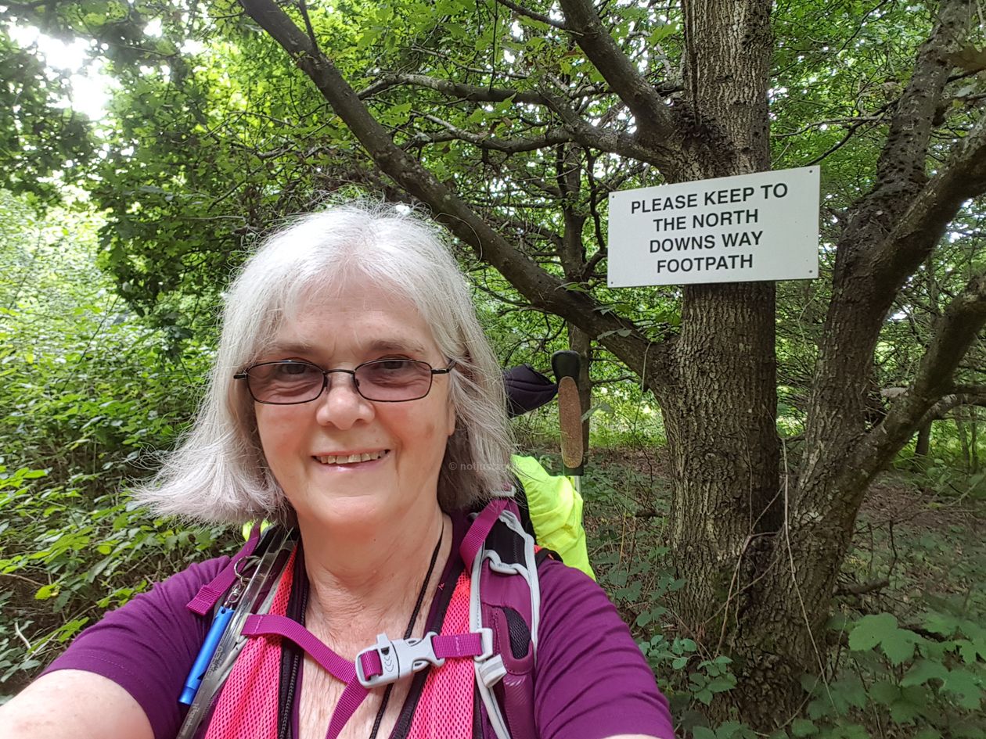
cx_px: 493
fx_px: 598
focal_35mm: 21
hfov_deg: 79.0
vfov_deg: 63.4
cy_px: 370
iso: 64
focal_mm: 2.1
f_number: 1.7
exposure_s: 1/50
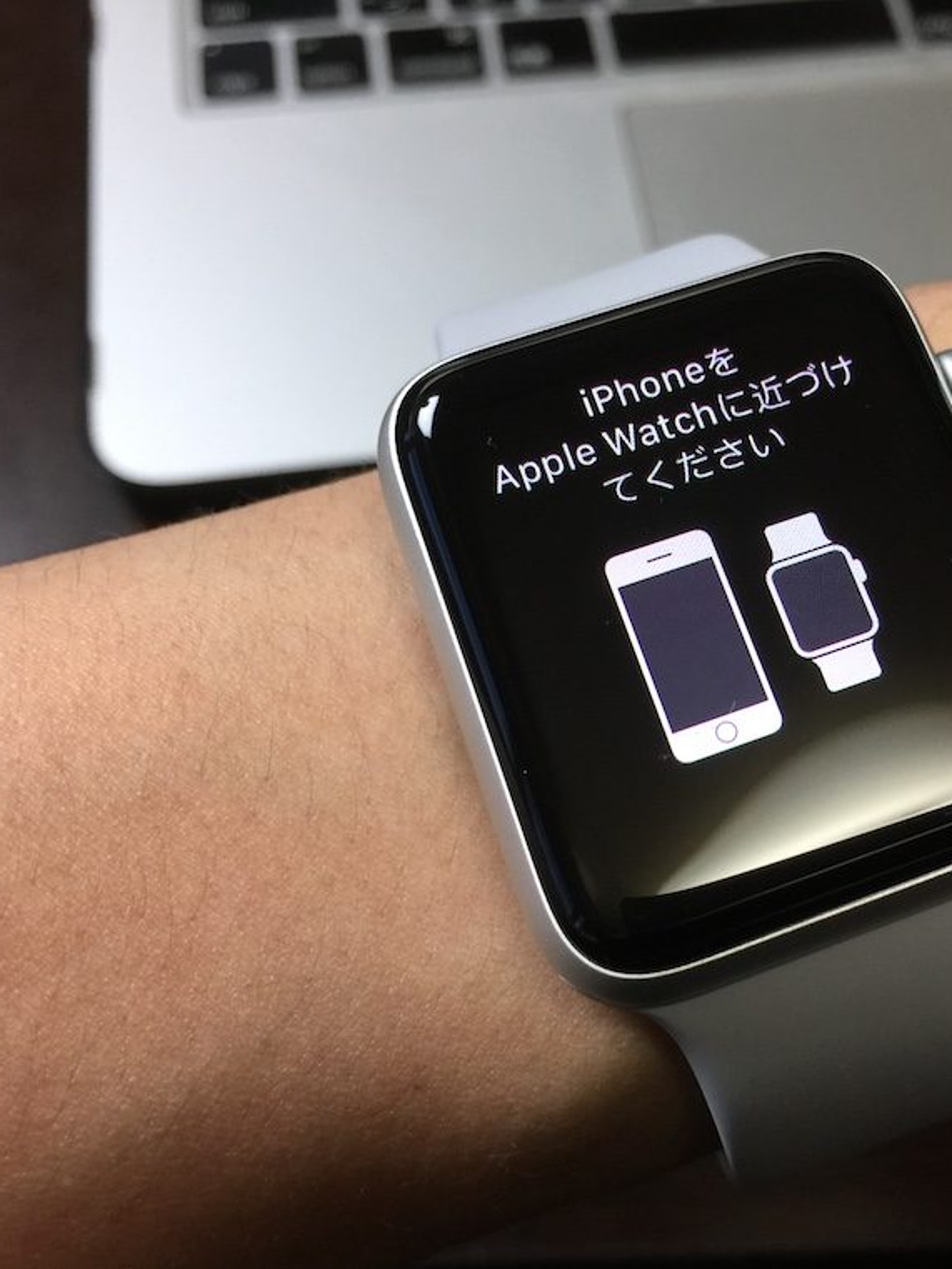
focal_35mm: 39
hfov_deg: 36.0
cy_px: 639
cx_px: 705
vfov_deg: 47.9
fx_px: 1430
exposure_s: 1/33
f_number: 2.2
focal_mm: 4.15
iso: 64
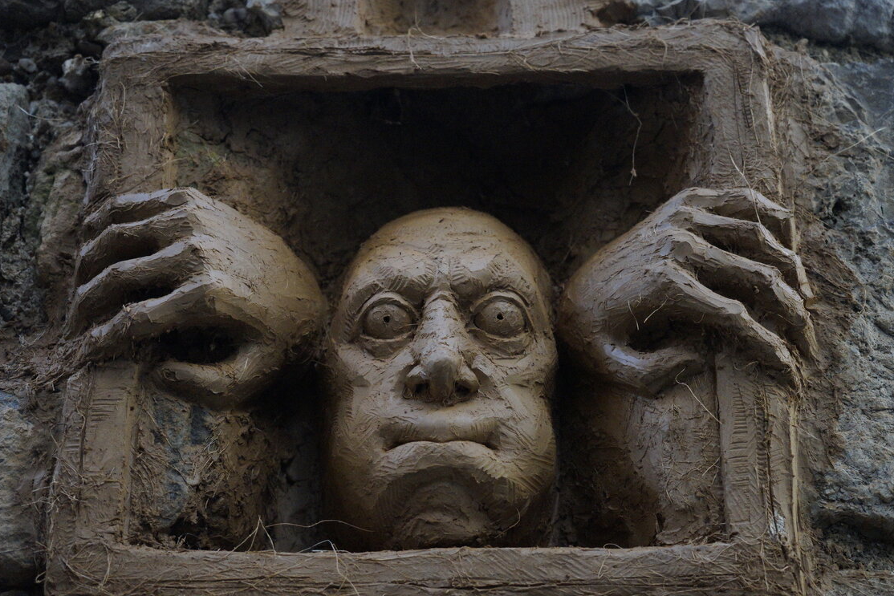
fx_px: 1391
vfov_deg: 24.2
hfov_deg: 35.6
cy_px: 320
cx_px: 450
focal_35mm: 56
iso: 6400
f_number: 5
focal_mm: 52
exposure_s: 1/1600
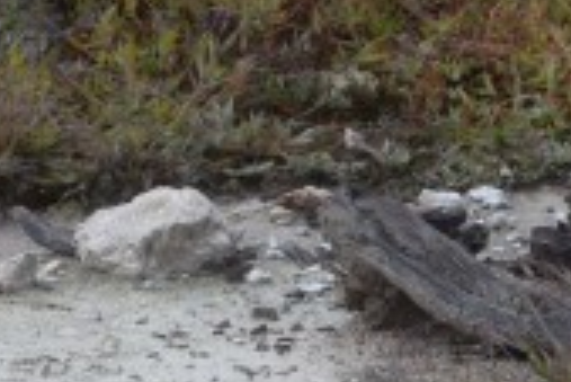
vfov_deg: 2.8
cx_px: -804
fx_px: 7922
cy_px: 199
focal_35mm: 499
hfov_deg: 4.1
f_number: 9
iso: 200
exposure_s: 1/320
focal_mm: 55
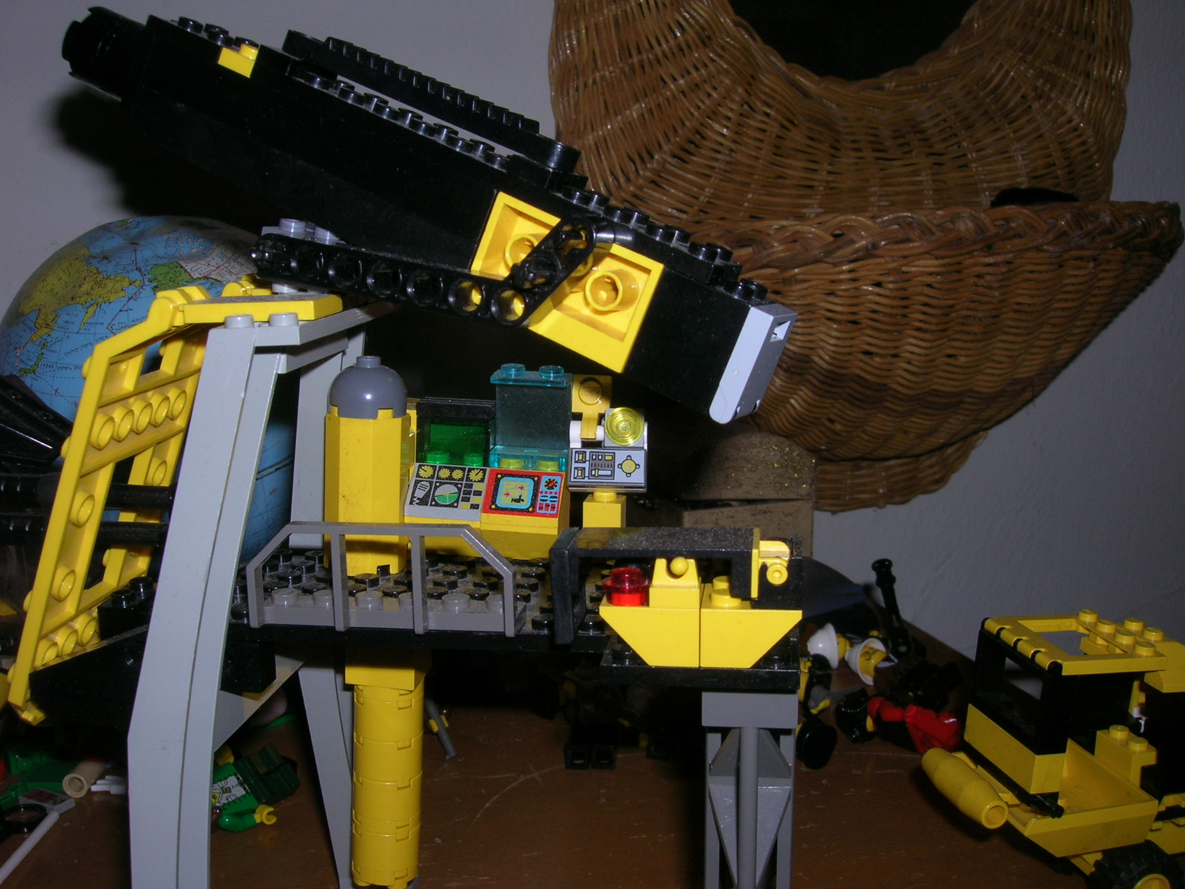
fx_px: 1232
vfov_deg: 39.7
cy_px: 444
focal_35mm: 36
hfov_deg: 51.4
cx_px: 592
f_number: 4.9
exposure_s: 1/60.1
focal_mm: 6
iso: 50
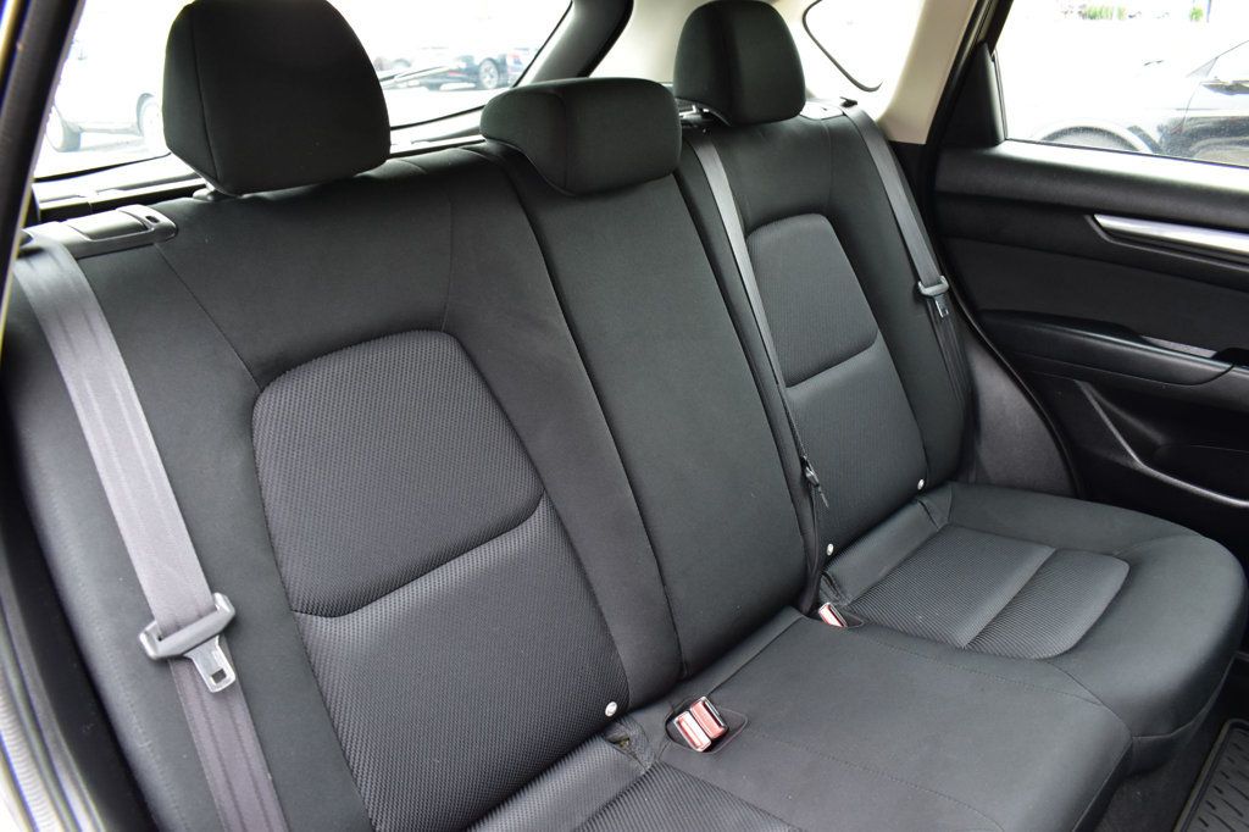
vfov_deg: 47.9
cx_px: 624
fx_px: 936
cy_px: 416
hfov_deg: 67.4
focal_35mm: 27
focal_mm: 18
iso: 900
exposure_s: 1/15
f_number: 6.3
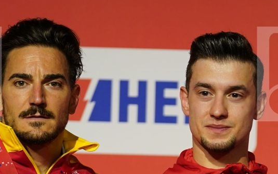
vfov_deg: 2.7
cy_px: 258
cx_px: 306
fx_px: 3689
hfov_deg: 4.3
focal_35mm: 487
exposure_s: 1/250
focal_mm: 142
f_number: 2.8
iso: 800
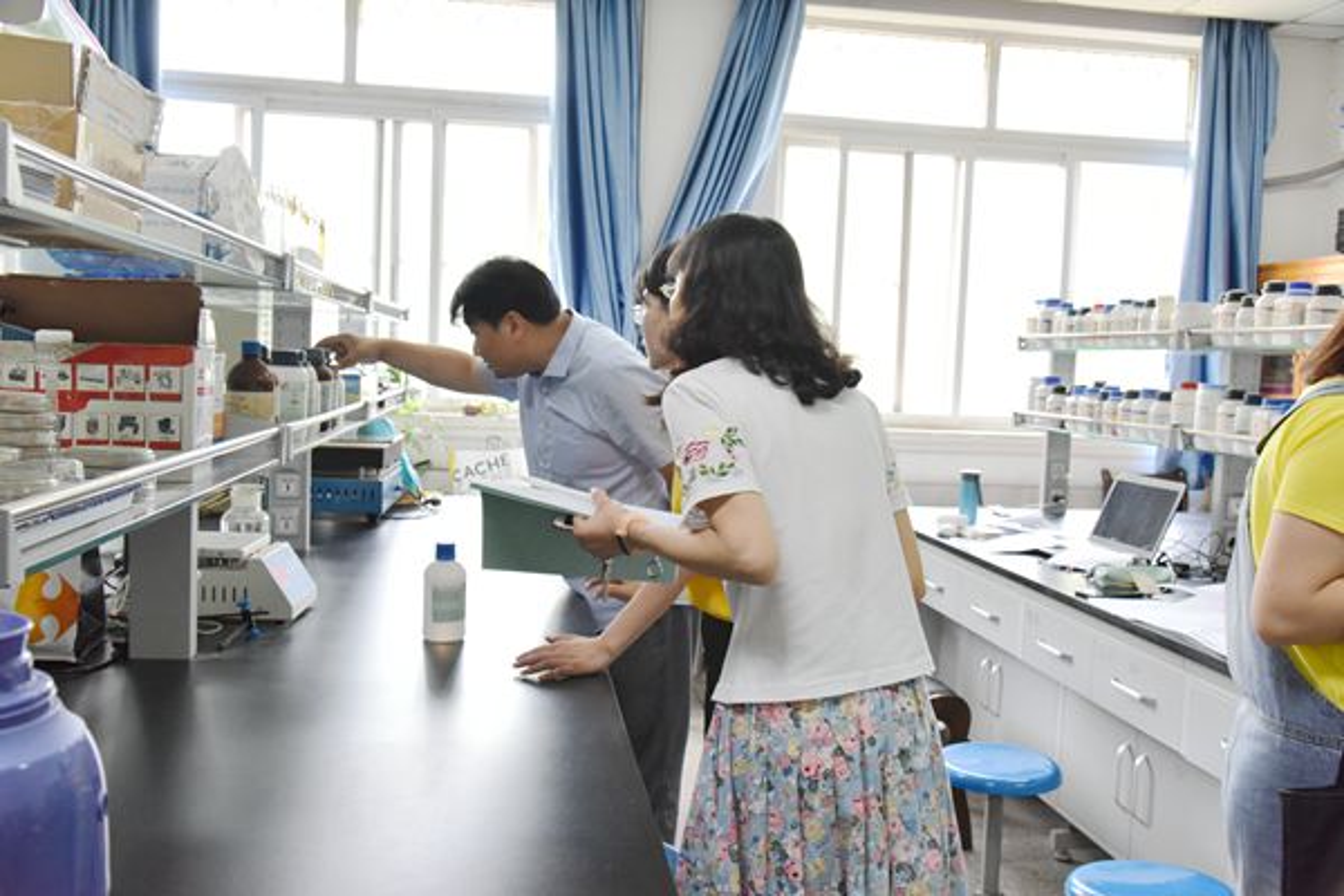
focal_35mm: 31
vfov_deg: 42.3
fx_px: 1157
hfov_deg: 60.3
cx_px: 672
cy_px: 448
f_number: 7.1
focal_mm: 31
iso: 3200
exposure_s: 1/125
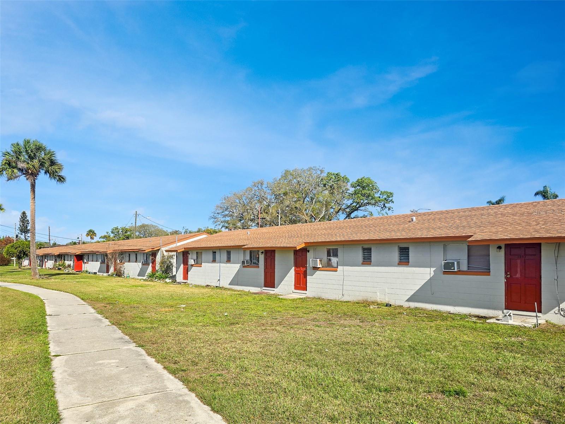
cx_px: 282
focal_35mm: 23
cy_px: 212
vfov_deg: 58.9
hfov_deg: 73.9
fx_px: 375
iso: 12
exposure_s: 1/1100
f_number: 1.7
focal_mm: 6.3
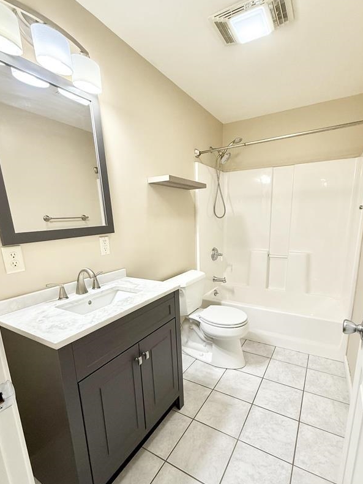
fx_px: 238
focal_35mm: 17
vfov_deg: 90.6
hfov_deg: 74.6
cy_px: 272
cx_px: 198
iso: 320
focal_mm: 2.22
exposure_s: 1/120
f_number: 2.2
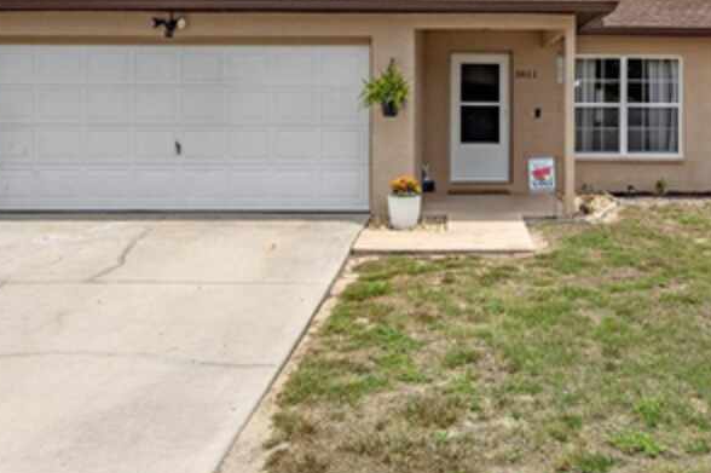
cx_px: 485
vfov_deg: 35.3
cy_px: 134
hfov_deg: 50.8
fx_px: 730
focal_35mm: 37
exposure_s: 1/800
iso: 400
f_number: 8
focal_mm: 17
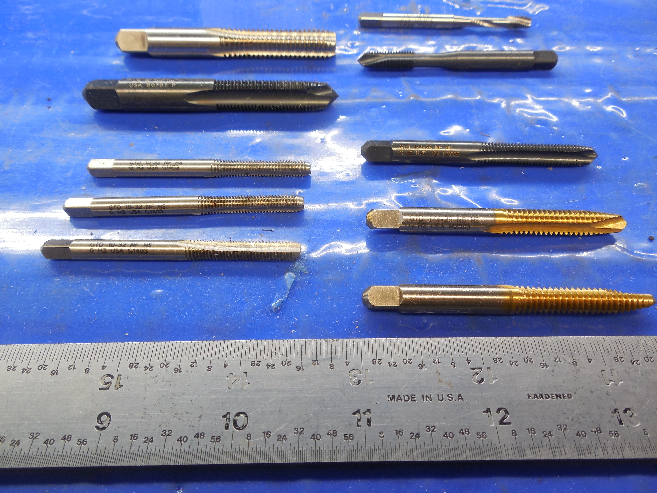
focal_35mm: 26
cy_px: 241
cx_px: 337
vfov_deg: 53.1
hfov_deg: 67.3
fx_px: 493
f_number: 3.3
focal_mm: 4.5
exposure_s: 1/80
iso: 125
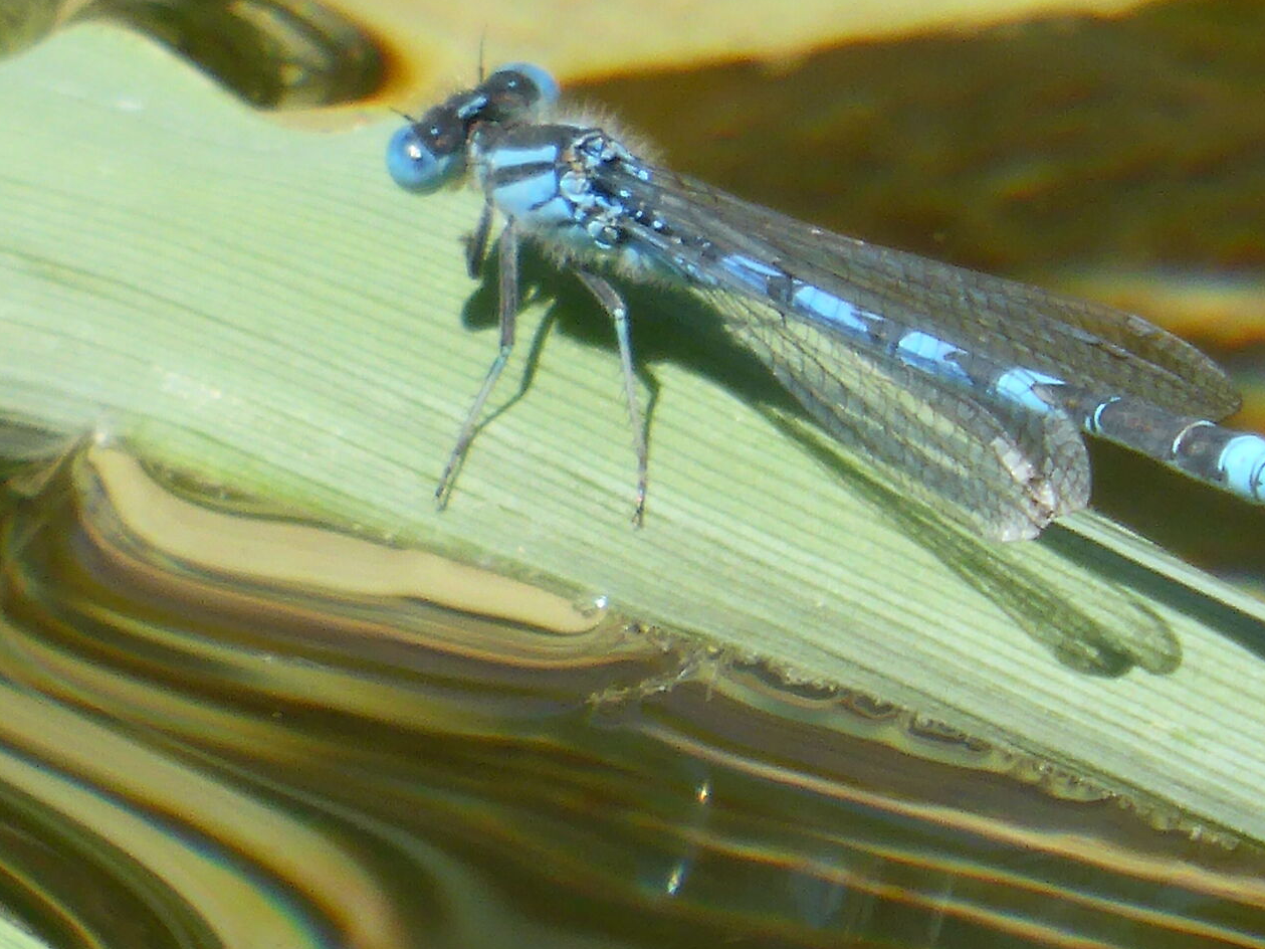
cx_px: 511
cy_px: 345
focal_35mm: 2013
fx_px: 73556
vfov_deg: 0.7
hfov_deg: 1.0
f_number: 6.4
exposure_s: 1/200
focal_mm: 86
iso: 100
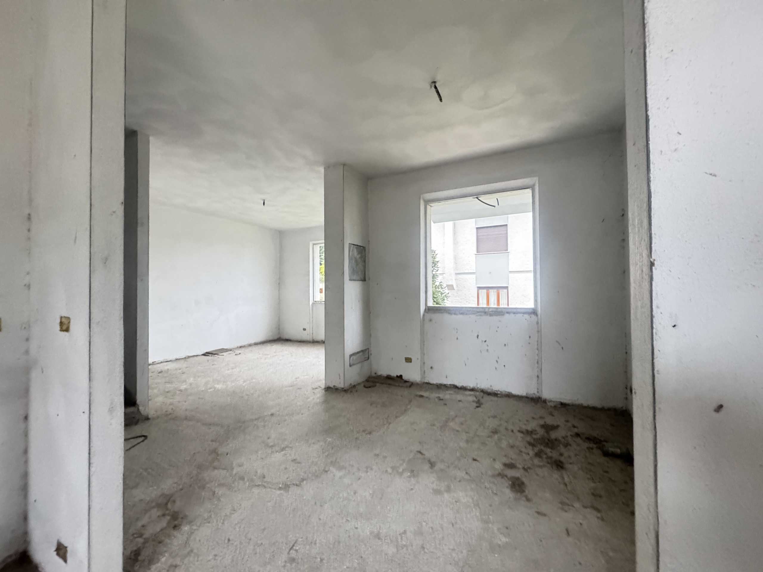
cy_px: 286
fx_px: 309
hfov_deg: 102.1
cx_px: 382
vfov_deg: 85.7
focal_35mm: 14
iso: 1250
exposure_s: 1/59
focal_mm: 2.22
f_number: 2.2
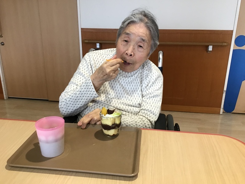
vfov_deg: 44.1
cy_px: 93
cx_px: 120
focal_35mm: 32
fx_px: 226
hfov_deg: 56.8
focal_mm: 3.3
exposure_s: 1/30
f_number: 2.4
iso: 64
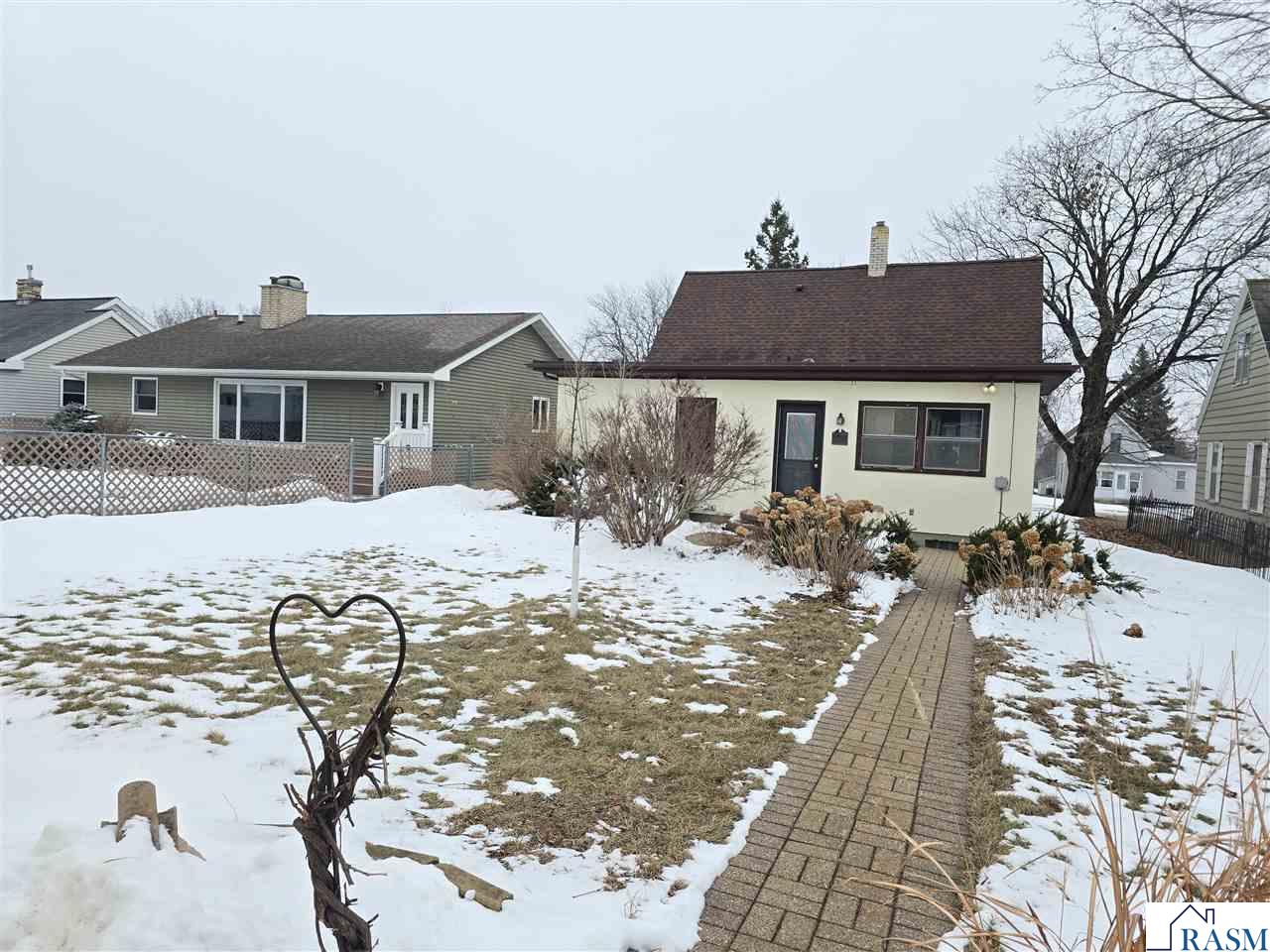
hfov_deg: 73.9
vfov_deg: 58.9
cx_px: 635
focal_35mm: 23
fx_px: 844
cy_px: 476
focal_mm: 6.3
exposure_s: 1/185
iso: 12
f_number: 1.7
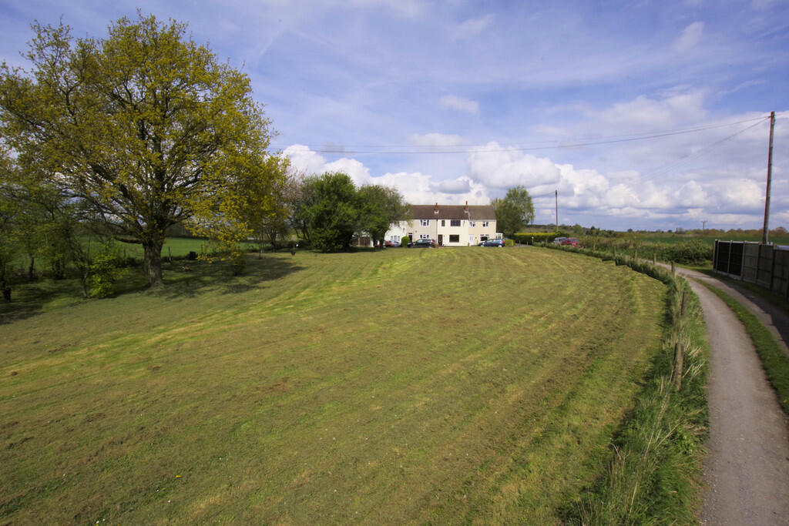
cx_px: 394
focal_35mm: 16
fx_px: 351
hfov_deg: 96.7
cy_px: 263
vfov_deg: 73.8
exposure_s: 1/125
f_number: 18
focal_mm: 11
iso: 200
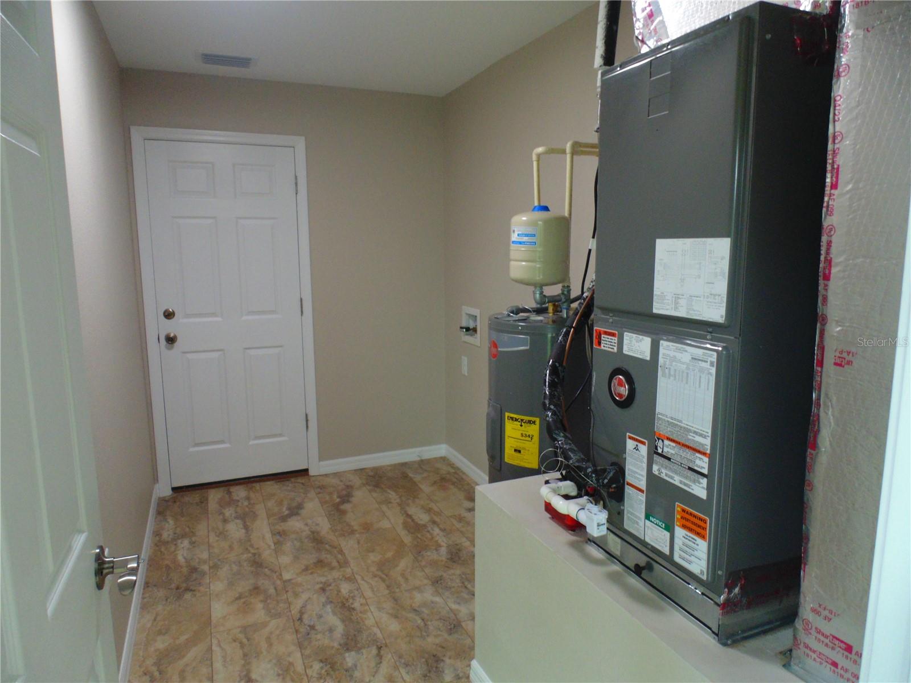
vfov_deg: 61.1
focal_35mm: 22
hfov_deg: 76.4
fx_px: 579
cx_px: 456
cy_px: 342
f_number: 3.1
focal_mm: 4
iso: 200
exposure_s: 1/30
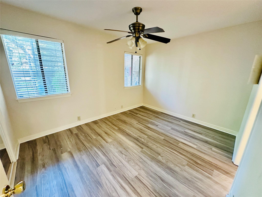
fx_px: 106
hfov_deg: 102.1
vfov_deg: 85.7
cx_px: 131
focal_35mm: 14
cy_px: 98
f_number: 2.2
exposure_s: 1/60
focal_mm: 2.22
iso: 800
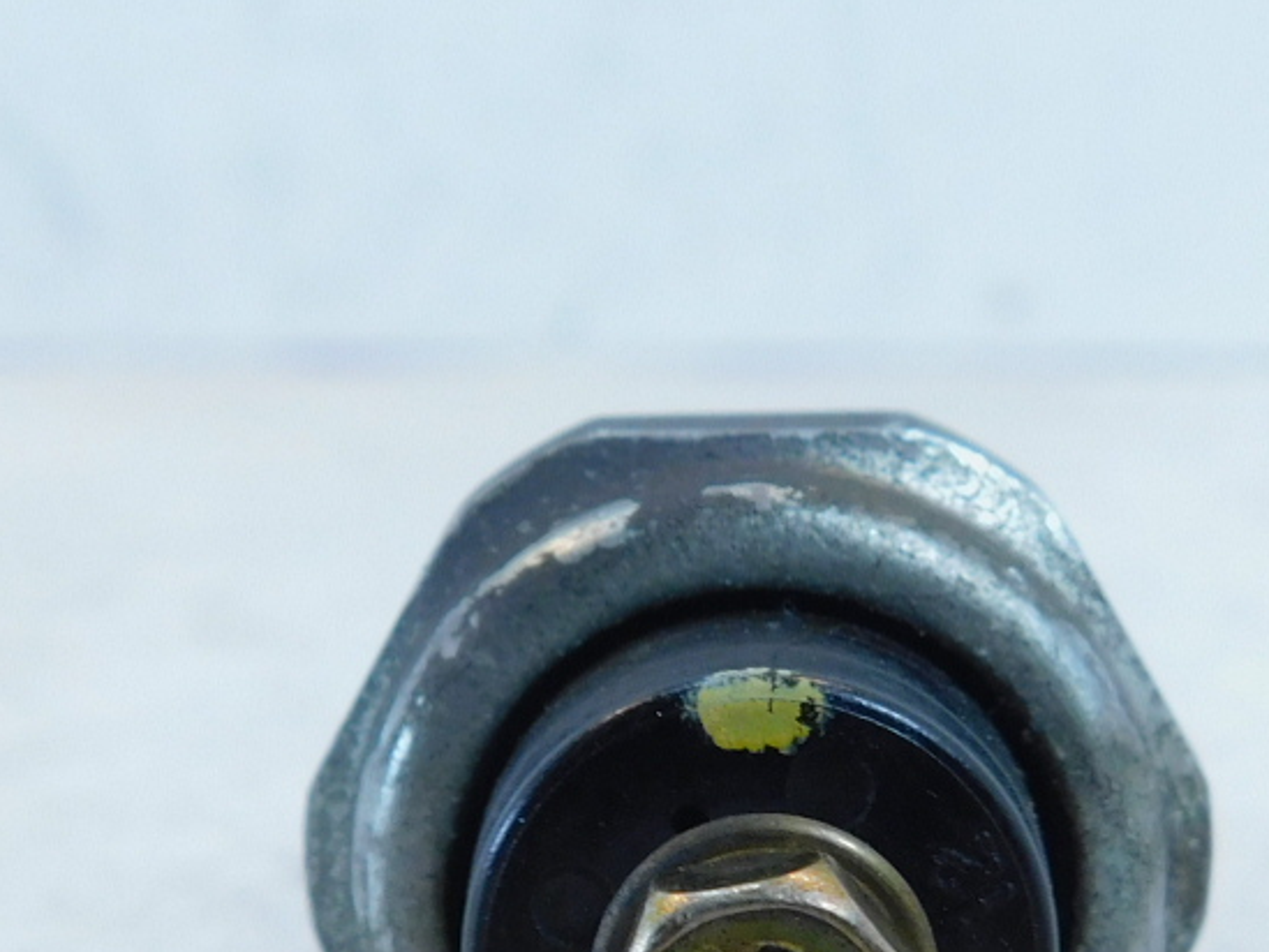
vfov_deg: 21.4
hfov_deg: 28.9
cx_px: 763
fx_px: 2457
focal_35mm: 67
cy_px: 869
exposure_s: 1/30
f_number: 3
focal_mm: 4
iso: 180
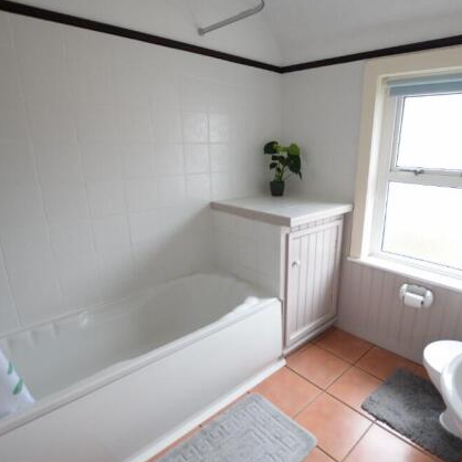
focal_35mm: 20
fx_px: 302
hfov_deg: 73.9
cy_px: 237
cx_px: 280
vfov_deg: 74.8
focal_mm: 10
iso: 220
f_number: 3.5
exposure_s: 1/15
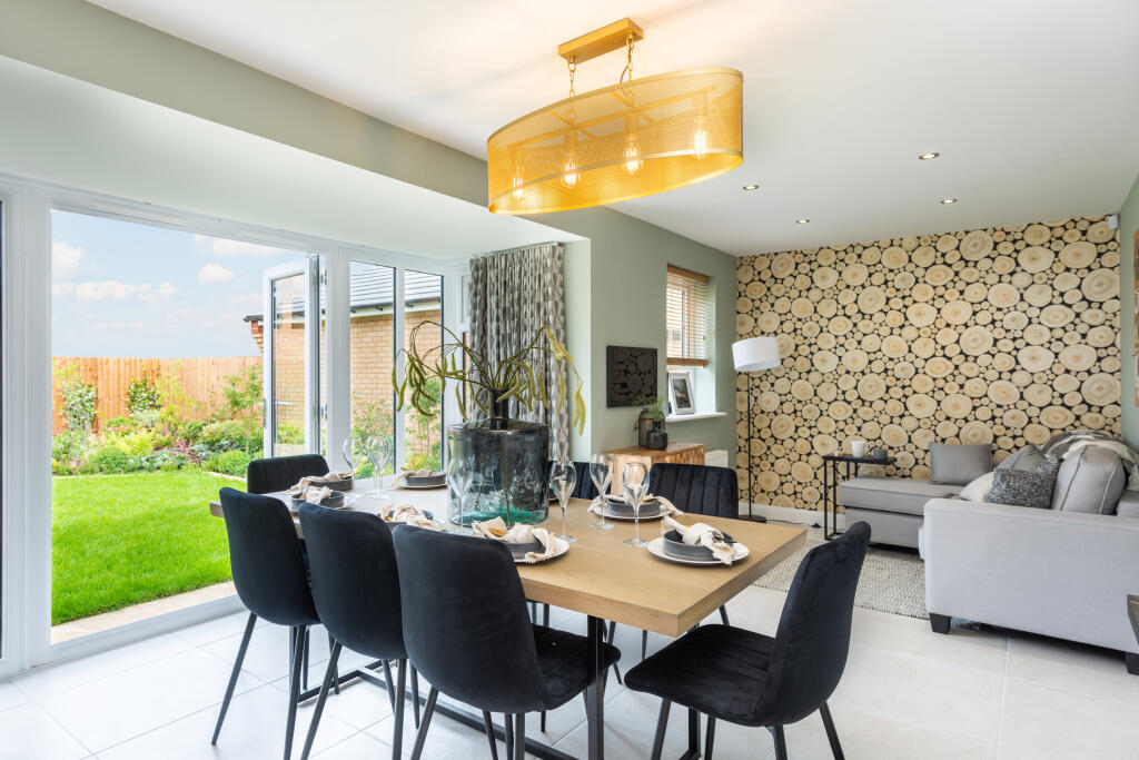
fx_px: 633
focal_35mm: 20
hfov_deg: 84.0
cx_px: 570
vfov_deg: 61.9
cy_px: 380
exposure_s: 1/60
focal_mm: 20
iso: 64
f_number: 8
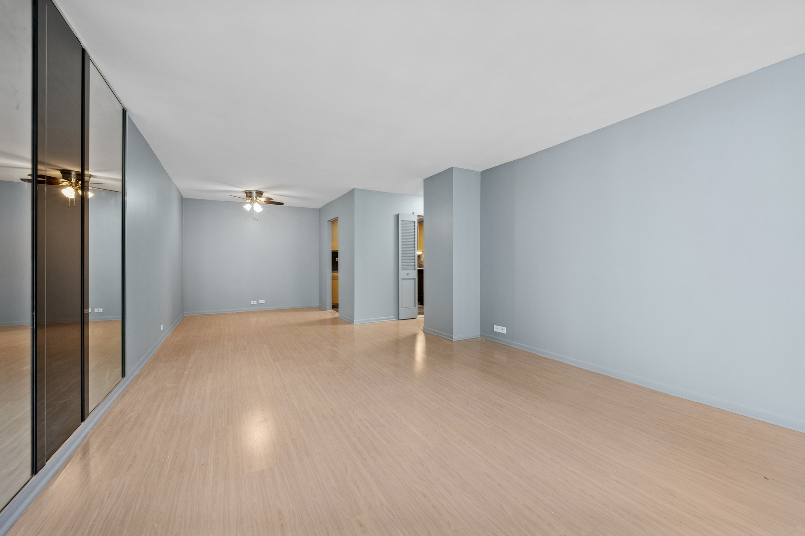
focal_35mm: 14
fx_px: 313
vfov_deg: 81.2
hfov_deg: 104.3
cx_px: 402
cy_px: 268
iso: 400
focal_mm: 14
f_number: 11
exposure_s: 1/15
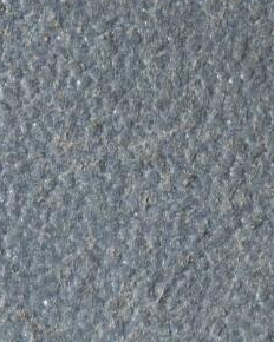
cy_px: 1008
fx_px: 6822
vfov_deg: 2.8
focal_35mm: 673
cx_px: -197
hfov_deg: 2.3
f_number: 2
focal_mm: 9
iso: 160
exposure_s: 1/100
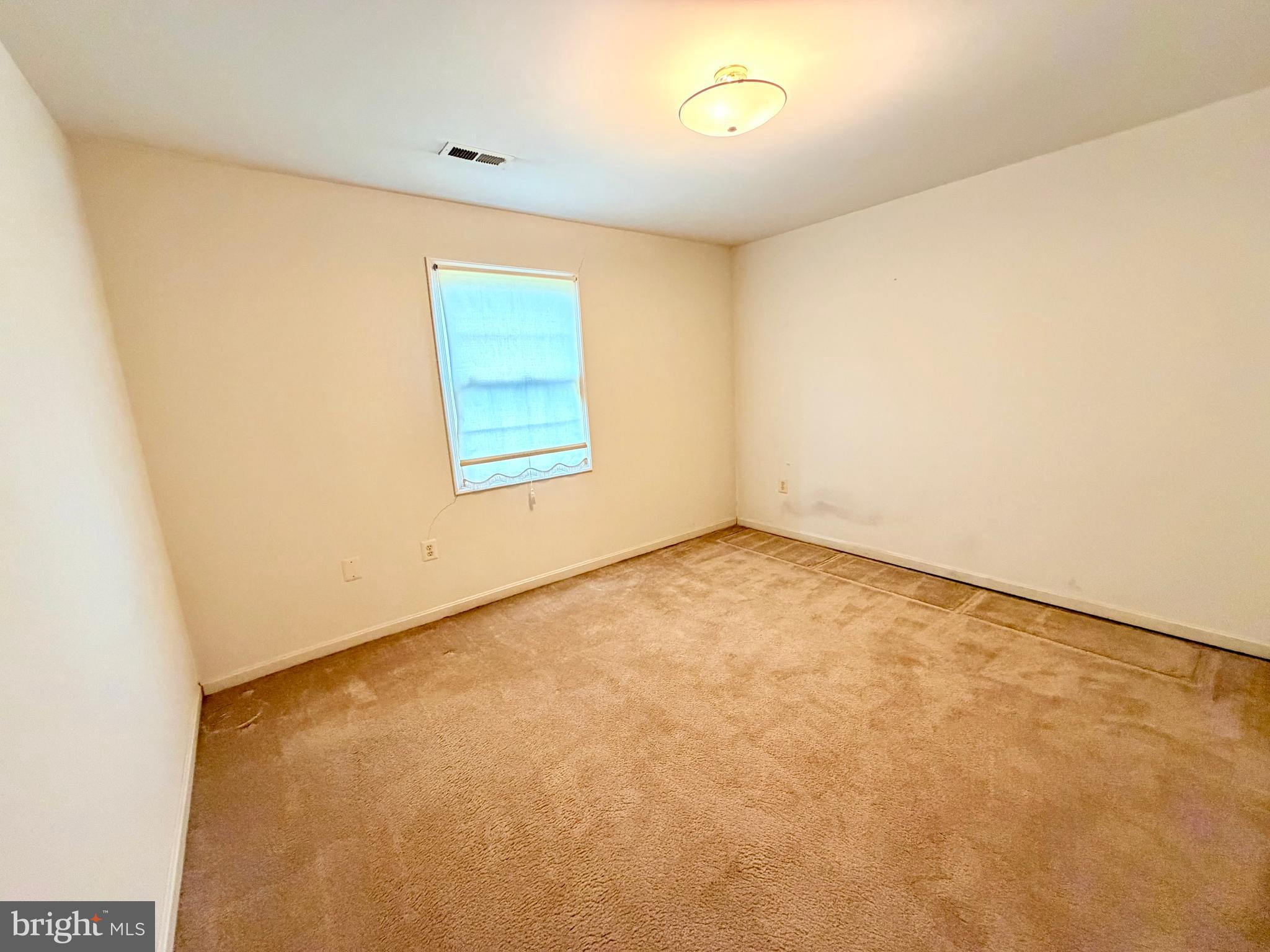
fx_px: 514
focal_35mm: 14
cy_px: 476
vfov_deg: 85.7
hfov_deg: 102.1
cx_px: 635
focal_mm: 2.22
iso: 500
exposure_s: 1/60
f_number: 2.2
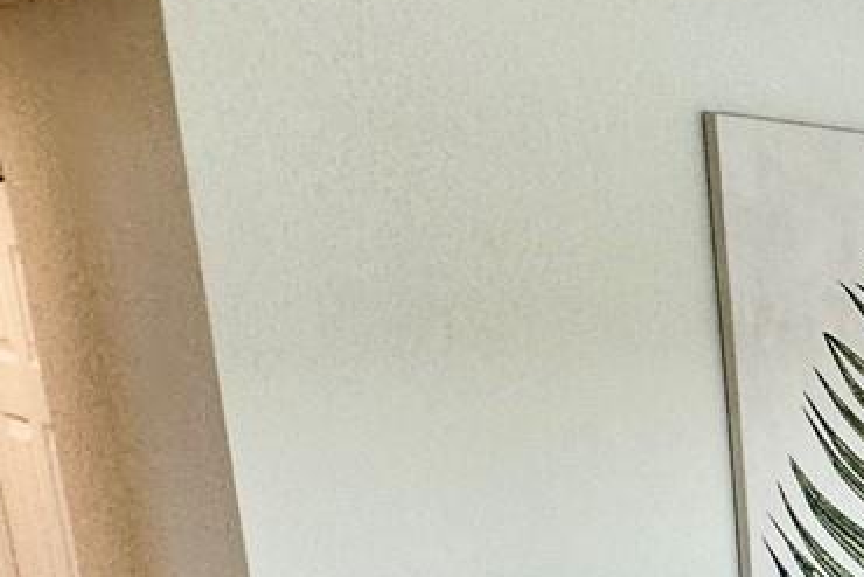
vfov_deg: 20.4
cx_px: 1569
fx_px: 1513
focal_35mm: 63
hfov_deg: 21.1
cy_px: 656
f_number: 2.2
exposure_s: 1/120
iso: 80
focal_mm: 2.22
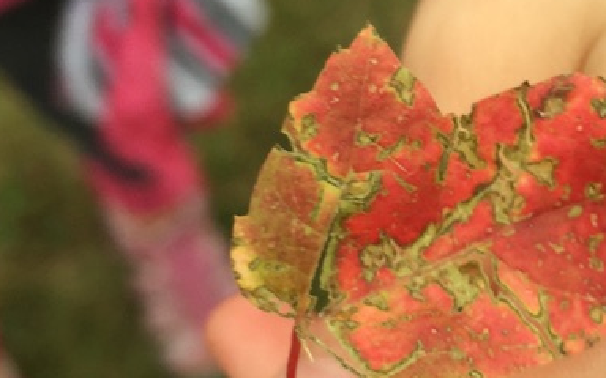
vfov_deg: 15.8
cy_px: 52
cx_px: 513
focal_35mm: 82
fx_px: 1354
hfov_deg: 24.7
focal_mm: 4.15
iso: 32
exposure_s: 1/366
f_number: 2.2
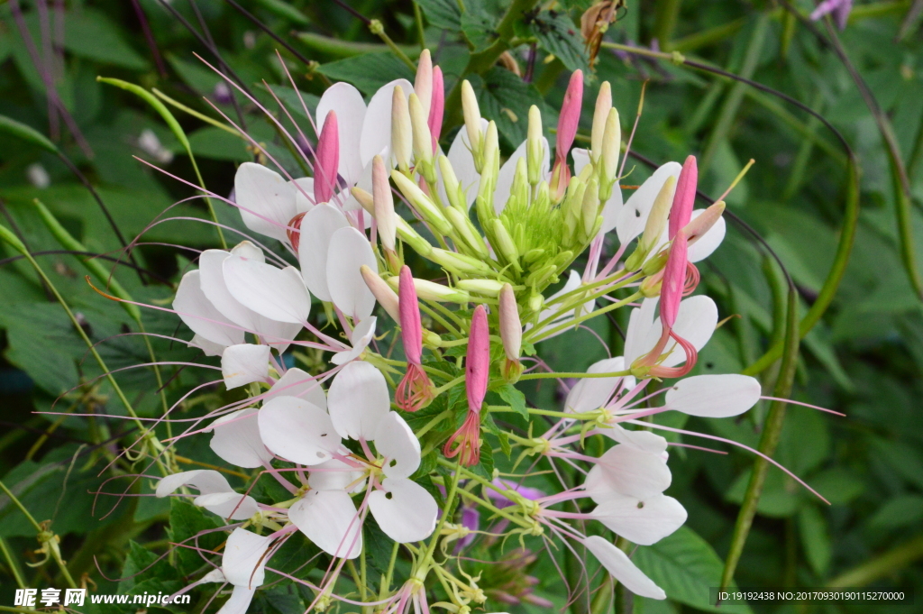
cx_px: 462
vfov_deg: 9.6
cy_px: 307
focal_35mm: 142
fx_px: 3651
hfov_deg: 14.4
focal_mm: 95
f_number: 22
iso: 1800
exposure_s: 1/250
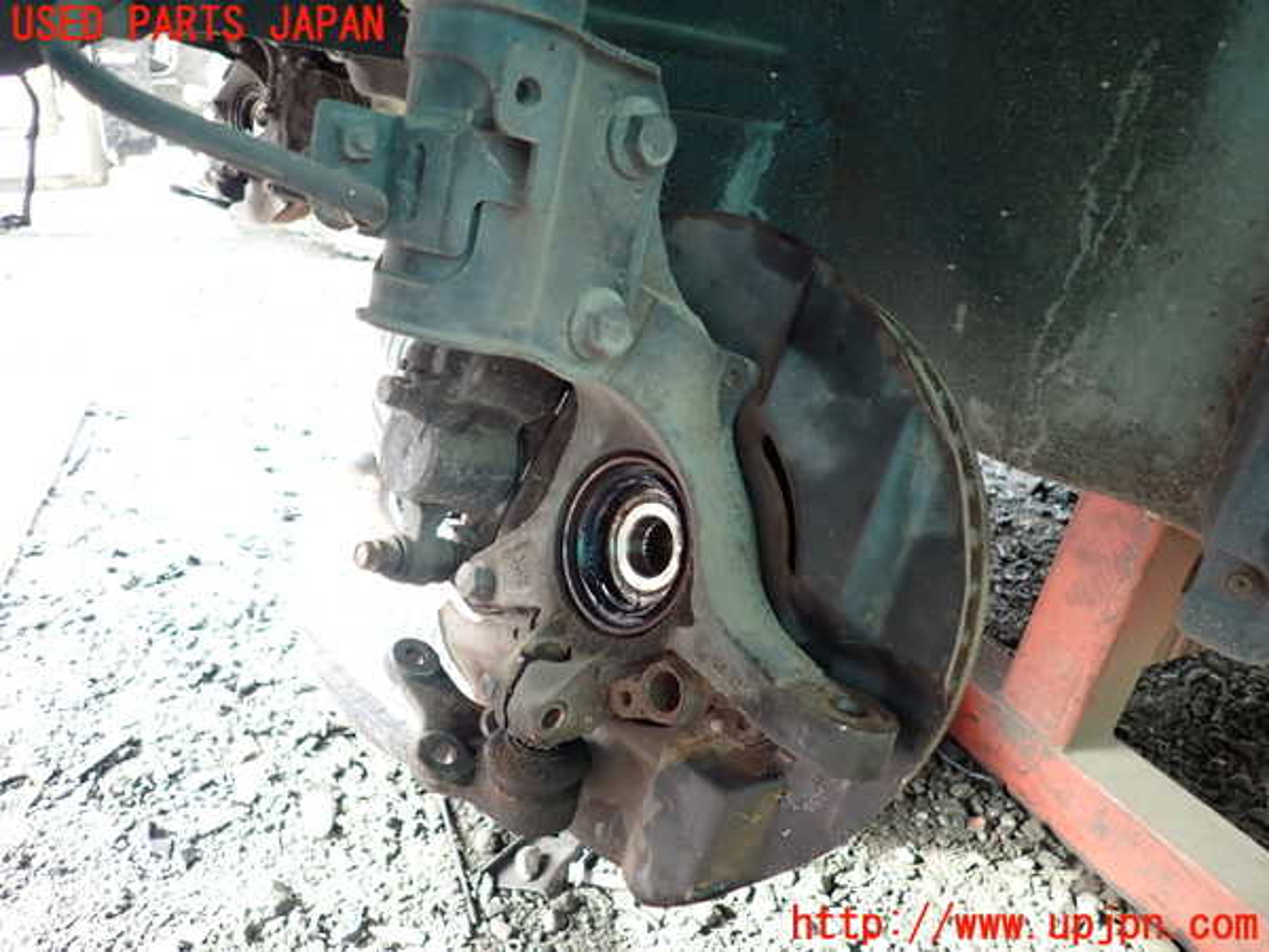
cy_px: 476
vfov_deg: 54.9
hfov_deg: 69.4
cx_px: 634
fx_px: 916
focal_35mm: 25
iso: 200
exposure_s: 1/50
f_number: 2
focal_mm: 4.5
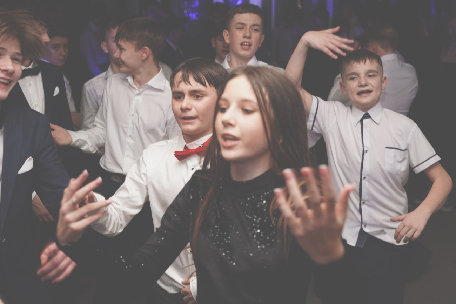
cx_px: 228
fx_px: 608
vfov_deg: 28.1
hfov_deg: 41.1
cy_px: 152
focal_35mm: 48
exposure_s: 1/100
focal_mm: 48
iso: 125
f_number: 4
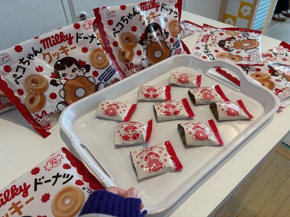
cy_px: 108
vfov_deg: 53.1
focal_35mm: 26
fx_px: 218
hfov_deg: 67.3
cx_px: 145
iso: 64
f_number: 1.6
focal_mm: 5.96
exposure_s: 1/120
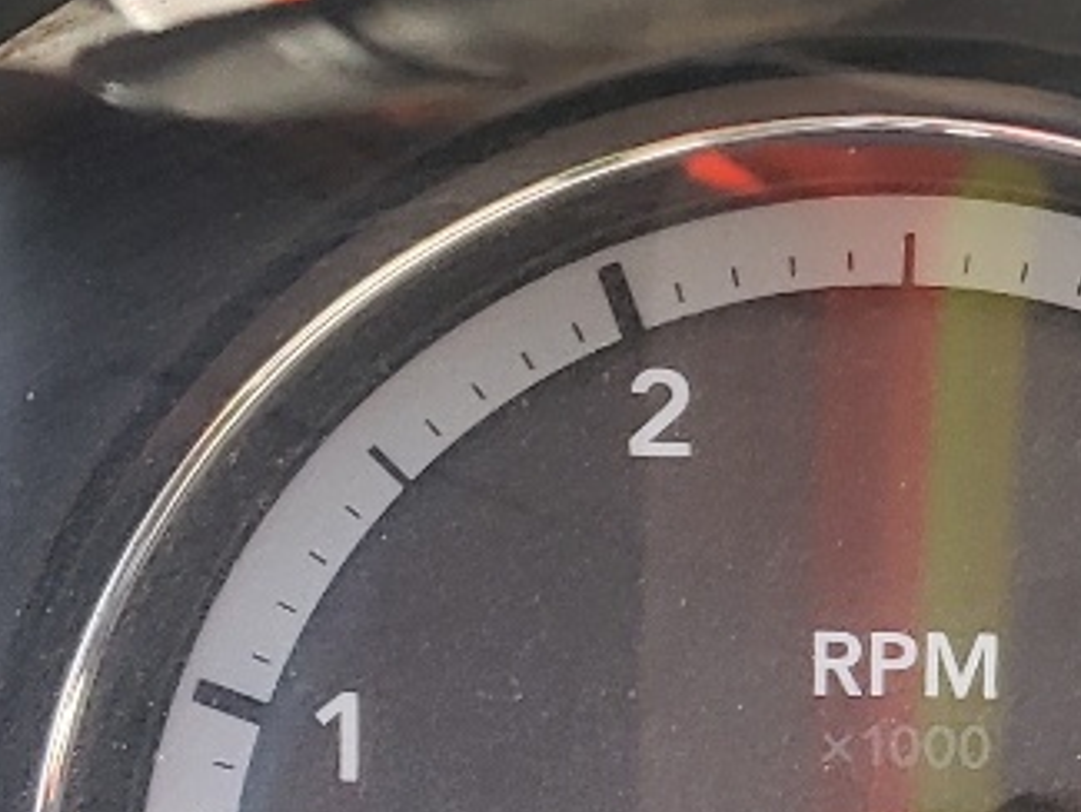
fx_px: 3999
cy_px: 879
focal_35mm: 128
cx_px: 2209
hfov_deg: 13.2
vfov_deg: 11.4
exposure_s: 1/120
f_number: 1.5
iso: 70
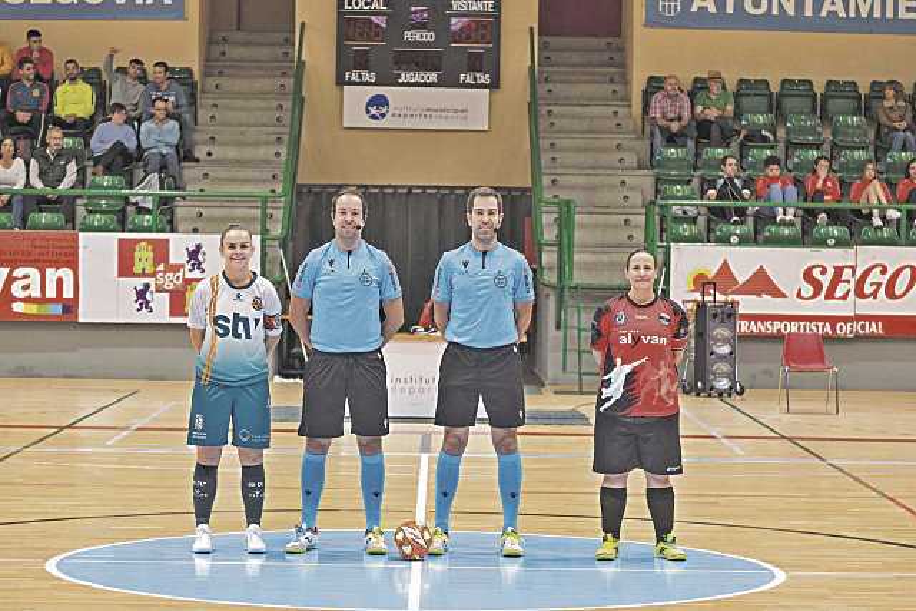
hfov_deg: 18.4
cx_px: 458
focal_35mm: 111
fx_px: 2825
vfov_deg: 12.3
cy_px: 306
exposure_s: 1/125
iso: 1000
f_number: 3.7
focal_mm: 74.1
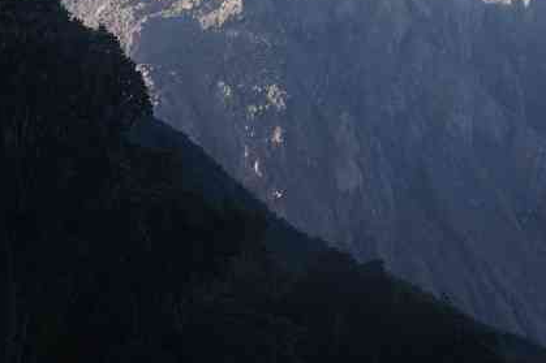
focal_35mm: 179
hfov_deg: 11.5
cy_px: 18
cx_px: 250
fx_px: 2714
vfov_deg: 7.6
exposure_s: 1/80
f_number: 10
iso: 200
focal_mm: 50
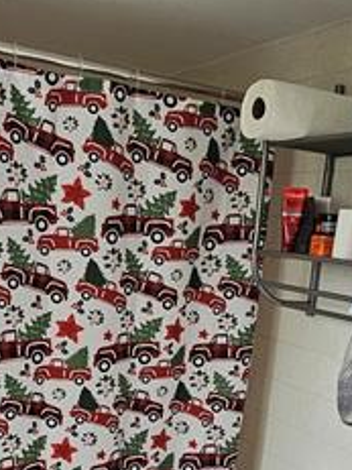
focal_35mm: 45
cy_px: 435
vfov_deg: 38.7
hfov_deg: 32.1
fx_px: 611
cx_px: 165
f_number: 2.2
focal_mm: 2.2
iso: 320
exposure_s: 1/100
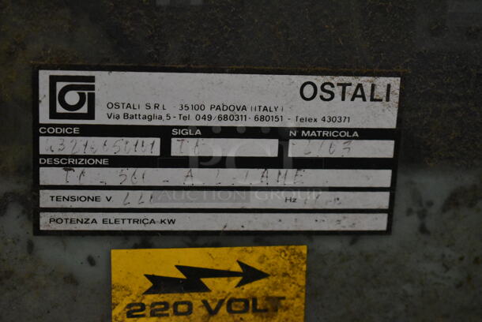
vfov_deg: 16.6
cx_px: 241
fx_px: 1106
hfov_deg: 24.6
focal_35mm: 82
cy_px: 161
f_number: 5.6
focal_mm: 55
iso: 7200
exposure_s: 1/100
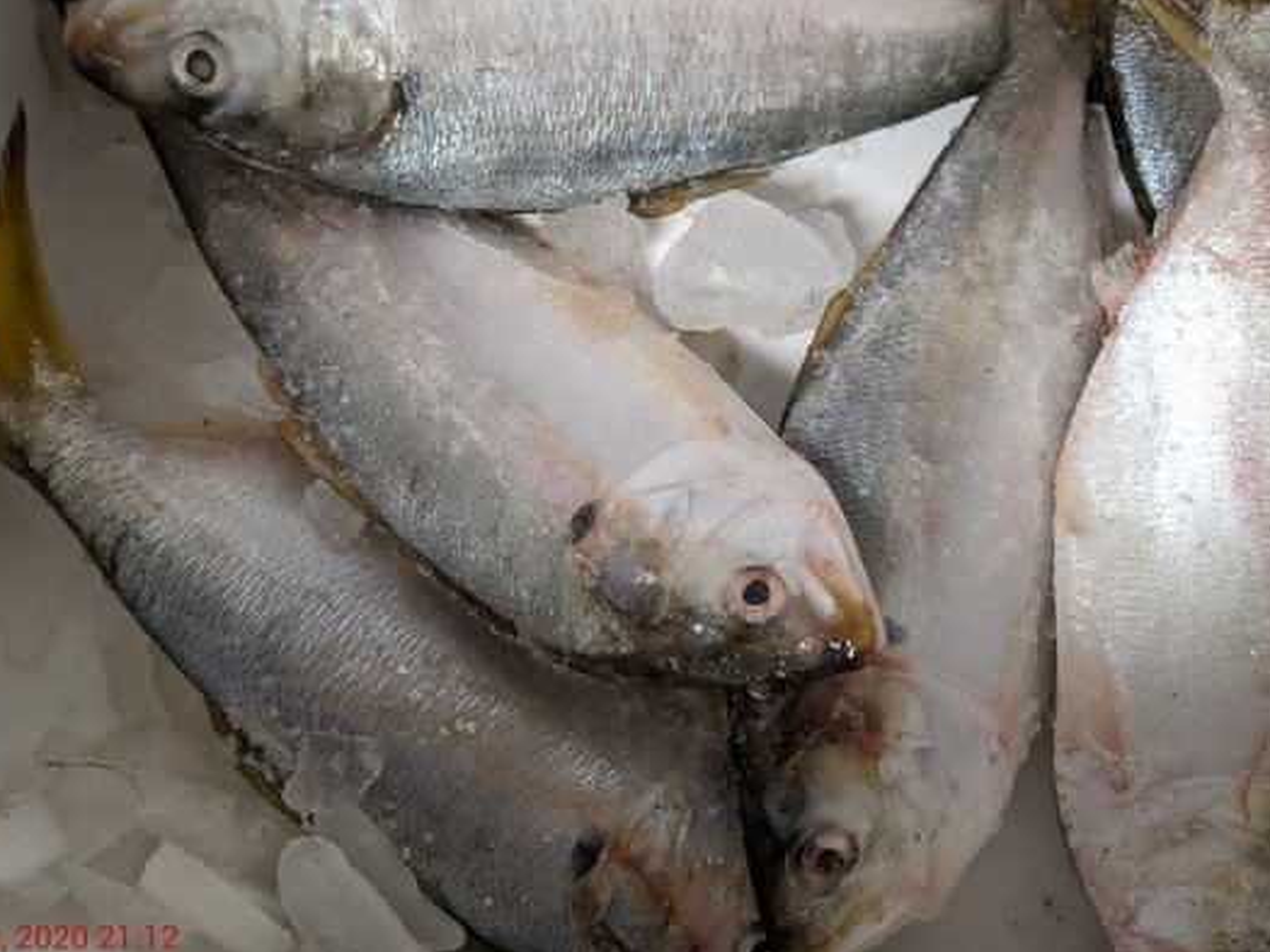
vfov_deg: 42.7
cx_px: 669
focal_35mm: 33
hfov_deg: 55.3
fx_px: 1211
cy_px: 383
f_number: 1.8
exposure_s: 1/24
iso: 162
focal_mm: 4.44
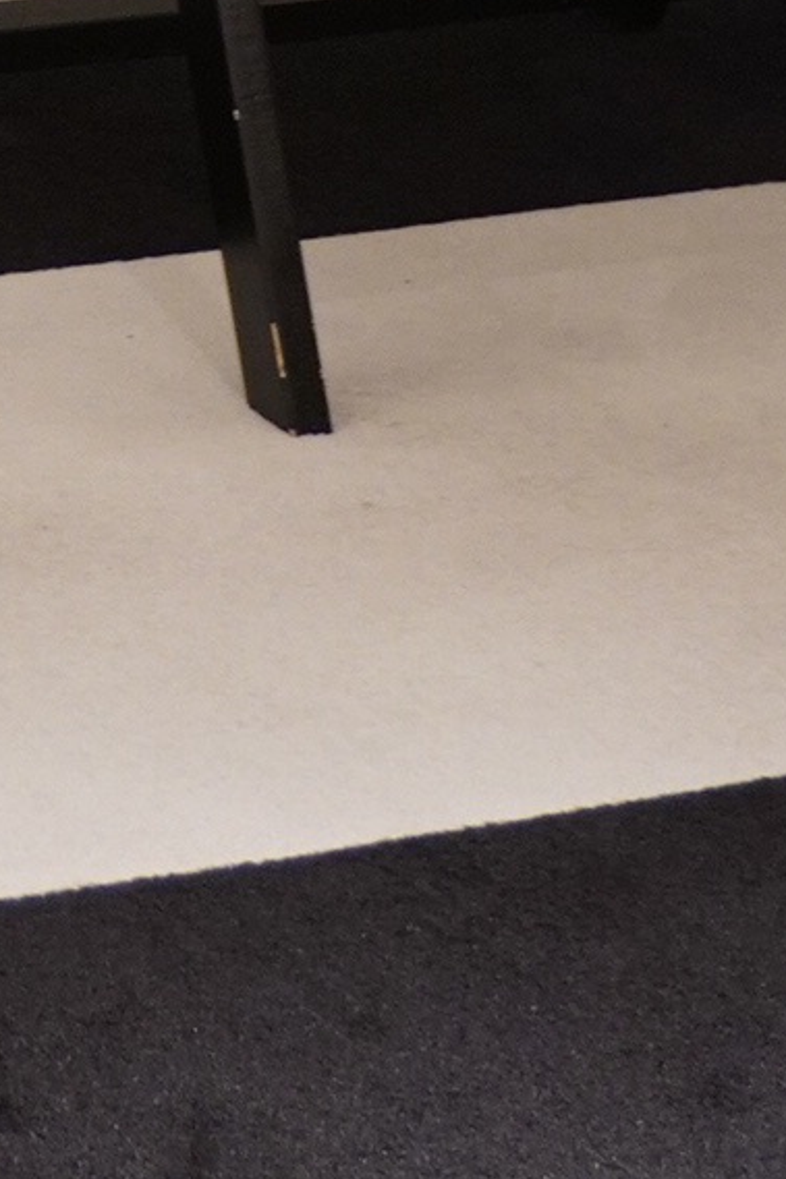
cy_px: -1888
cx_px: -993
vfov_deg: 8.8
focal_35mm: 206
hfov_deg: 6.4
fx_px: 6750
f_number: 5
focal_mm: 26
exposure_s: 1/25
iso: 640
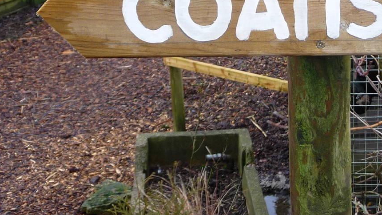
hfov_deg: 26.7
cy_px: -5
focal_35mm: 77
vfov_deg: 15.4
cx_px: 335
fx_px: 780
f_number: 3.6
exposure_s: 1/30
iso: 100
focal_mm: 5.6
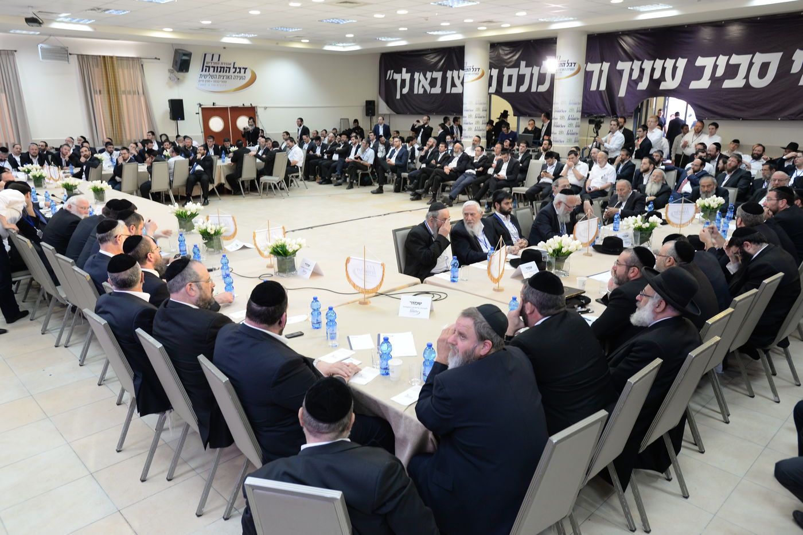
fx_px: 580
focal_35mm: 26
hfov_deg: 69.4
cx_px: 402
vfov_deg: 49.5
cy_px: 268
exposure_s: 1/50
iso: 1250
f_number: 4
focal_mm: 26
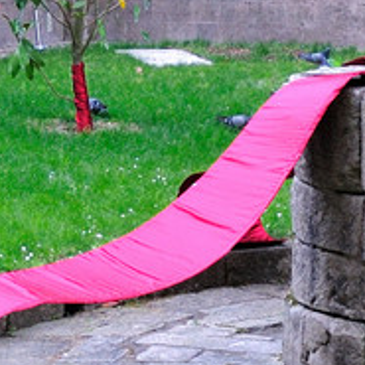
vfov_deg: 8.6
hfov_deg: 8.8
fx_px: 2362
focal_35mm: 198
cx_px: -2
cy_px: -196
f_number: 3.8
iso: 200
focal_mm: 24
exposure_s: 1/200
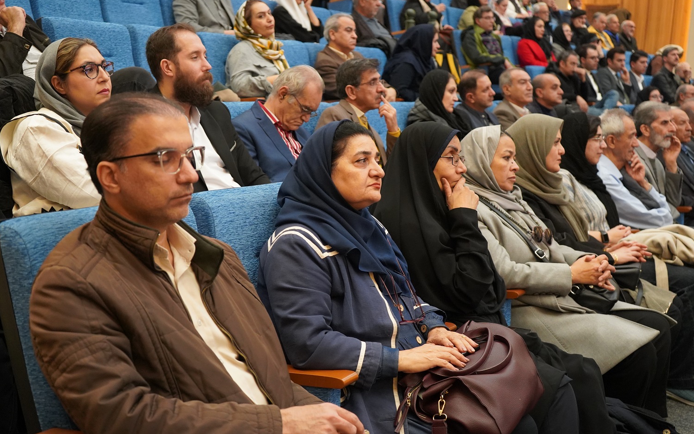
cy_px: 220
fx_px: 851
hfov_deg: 44.4
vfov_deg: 28.6
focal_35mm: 45
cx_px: 347
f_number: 4.5
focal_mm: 44
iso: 5000
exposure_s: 1/160
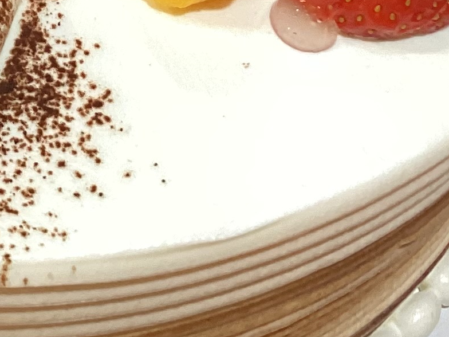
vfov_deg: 11.1
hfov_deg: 15.0
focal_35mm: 129
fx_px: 1673
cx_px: 7
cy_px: -159
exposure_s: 1/50
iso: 160
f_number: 2.4
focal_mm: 3.3
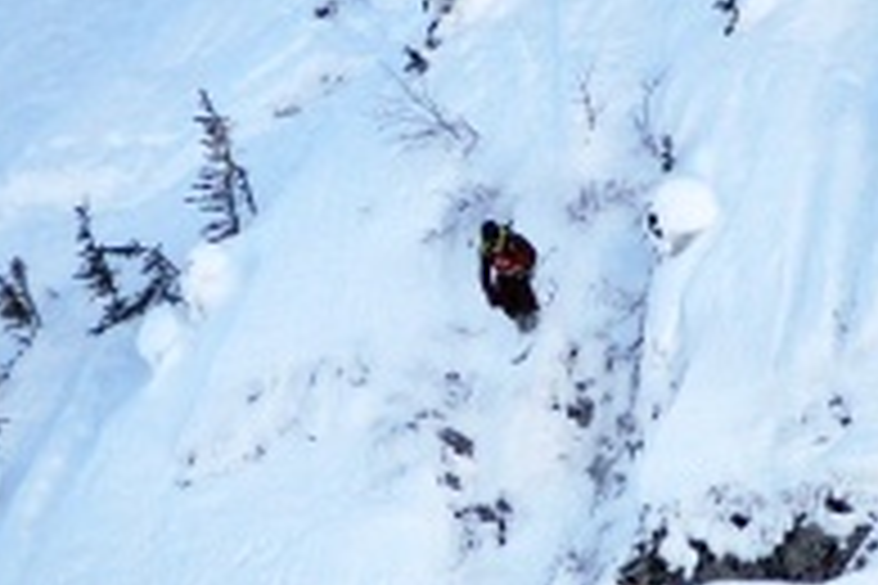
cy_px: 382
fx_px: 22460
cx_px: 518
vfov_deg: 1.5
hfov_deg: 2.2
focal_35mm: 921
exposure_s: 1/2000
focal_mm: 200
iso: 400
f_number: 5.6
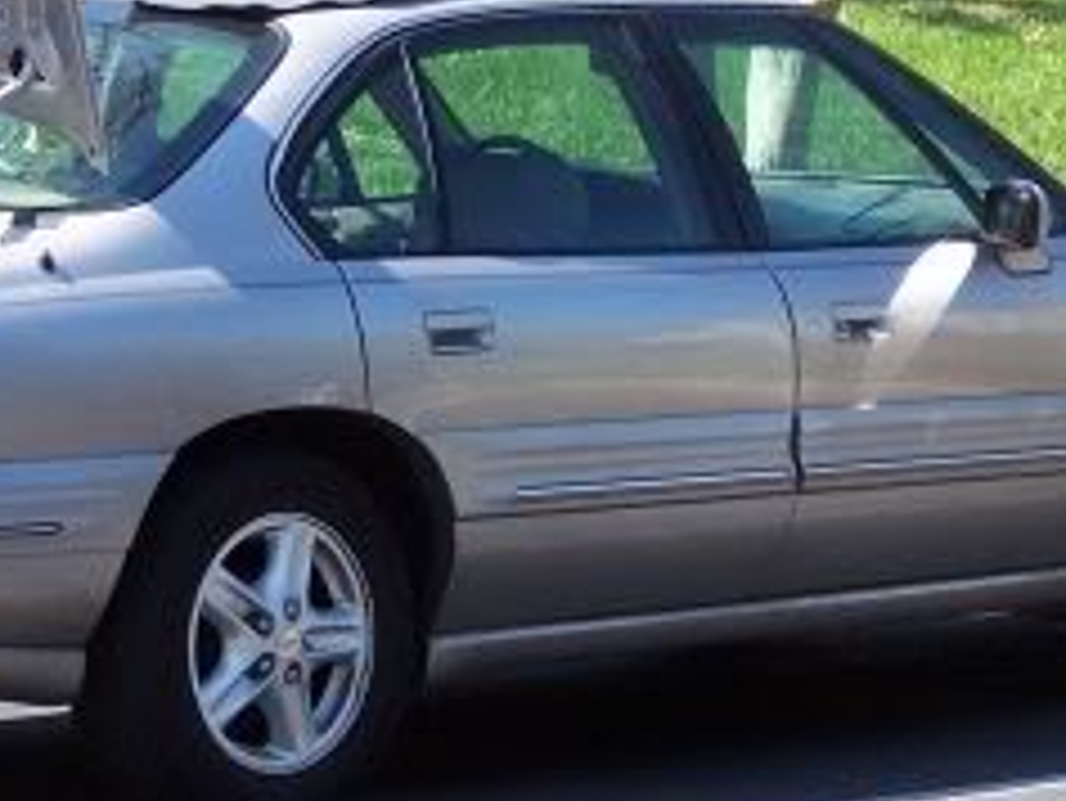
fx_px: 8719
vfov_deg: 5.3
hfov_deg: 7.0
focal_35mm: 283
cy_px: 266
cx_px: 373
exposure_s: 1/350
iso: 80
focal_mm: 17.5
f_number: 3.2
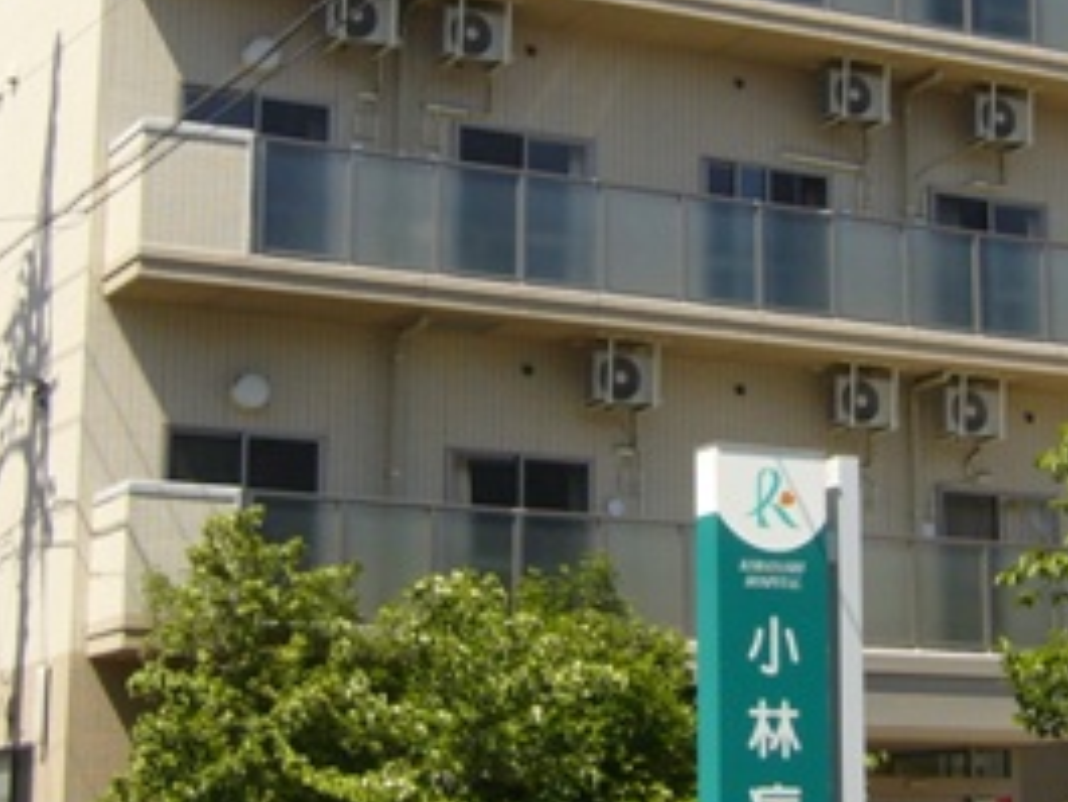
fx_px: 2685
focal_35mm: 87
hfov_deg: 22.4
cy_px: 202
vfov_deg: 16.9
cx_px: 689
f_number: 5.7
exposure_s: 1/320
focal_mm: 6
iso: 80
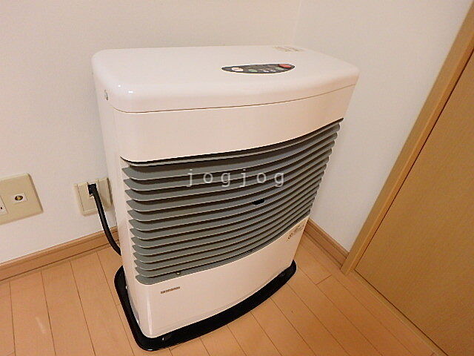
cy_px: 178
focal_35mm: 21
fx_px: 288
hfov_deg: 79.0
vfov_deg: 63.4
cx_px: 237
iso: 400
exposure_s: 1/30
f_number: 3.5
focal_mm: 3.7
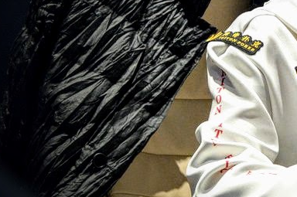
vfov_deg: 7.5
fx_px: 1508
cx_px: 337
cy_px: 50
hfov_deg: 11.1
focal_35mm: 183
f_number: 5.6
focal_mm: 52
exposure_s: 1/125
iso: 3200
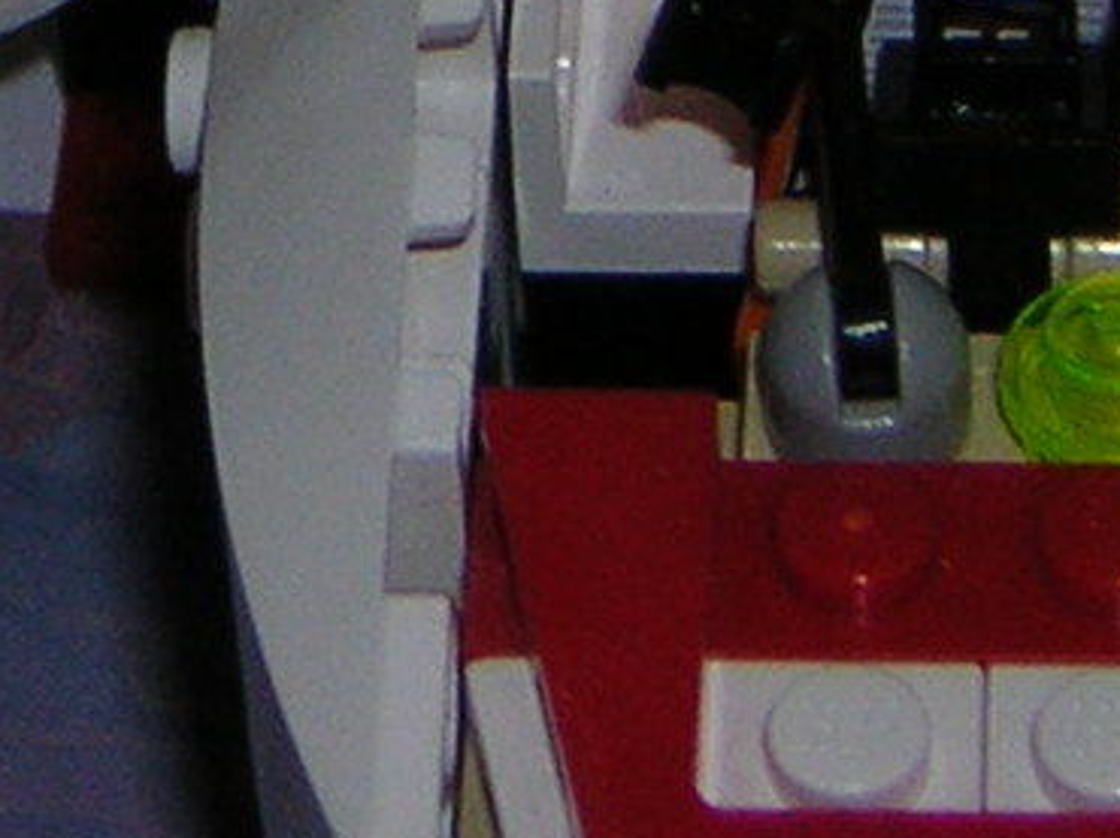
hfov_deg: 7.9
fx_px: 8116
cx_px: 433
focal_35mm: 251
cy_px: -472
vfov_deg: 5.8
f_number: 3.3
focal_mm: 7.6
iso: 50
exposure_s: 1/60.1
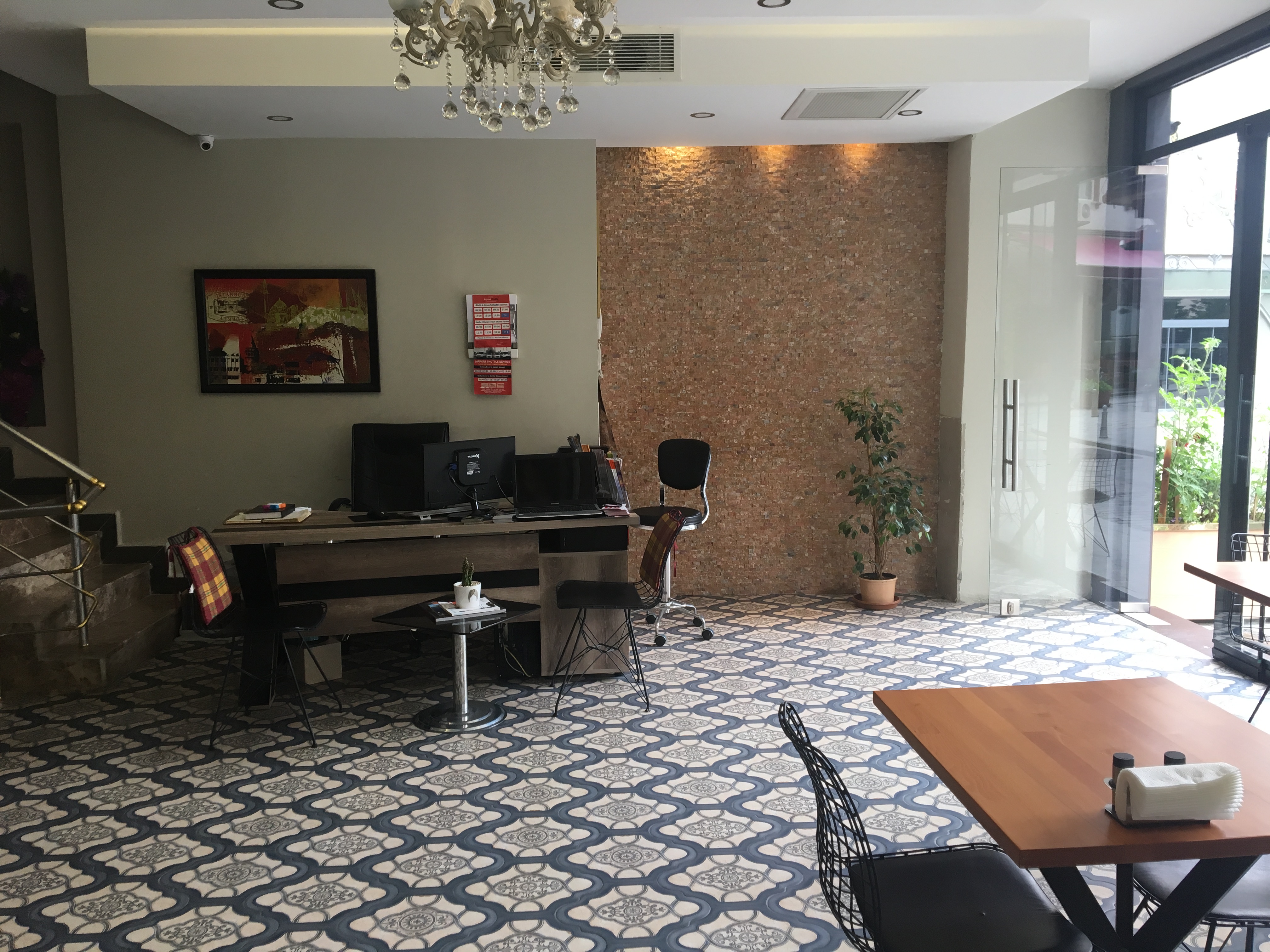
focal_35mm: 29
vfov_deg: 48.2
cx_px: 635
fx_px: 1064
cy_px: 476
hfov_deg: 61.7
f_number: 2.2
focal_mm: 4.15
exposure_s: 1/33
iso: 25
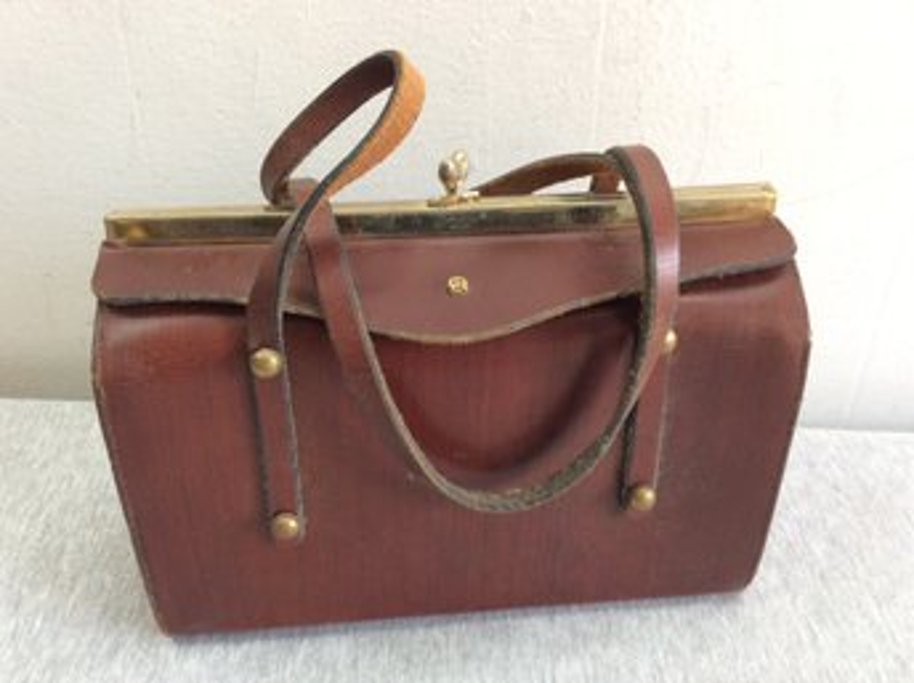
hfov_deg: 56.9
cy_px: 342
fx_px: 844
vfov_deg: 44.1
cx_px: 457
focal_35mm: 32
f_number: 2.4
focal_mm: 3.3
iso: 50
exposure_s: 1/24
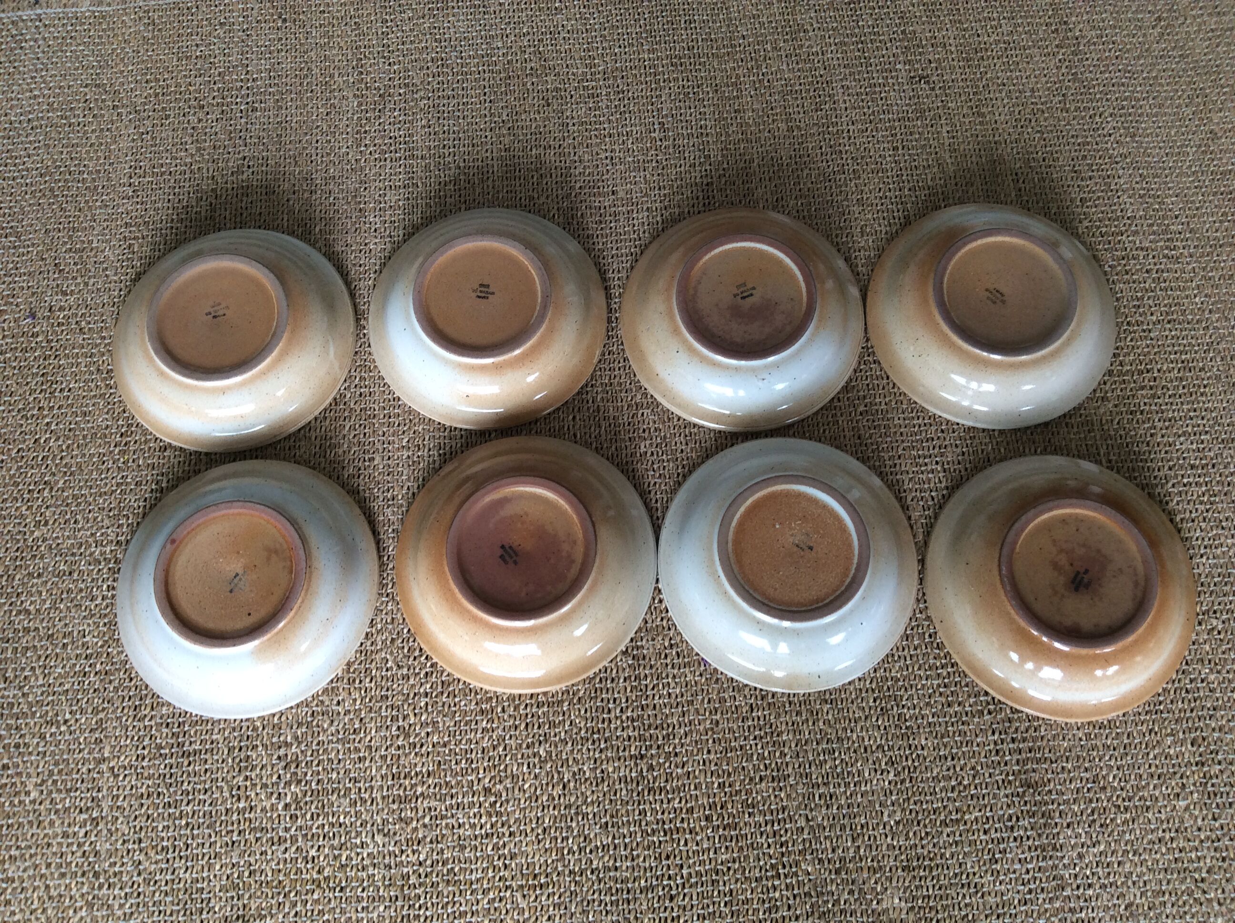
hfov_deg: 56.9
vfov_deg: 44.1
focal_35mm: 32
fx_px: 1140
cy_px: 462
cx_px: 618
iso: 40
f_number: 2.4
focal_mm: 3.3
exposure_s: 1/40
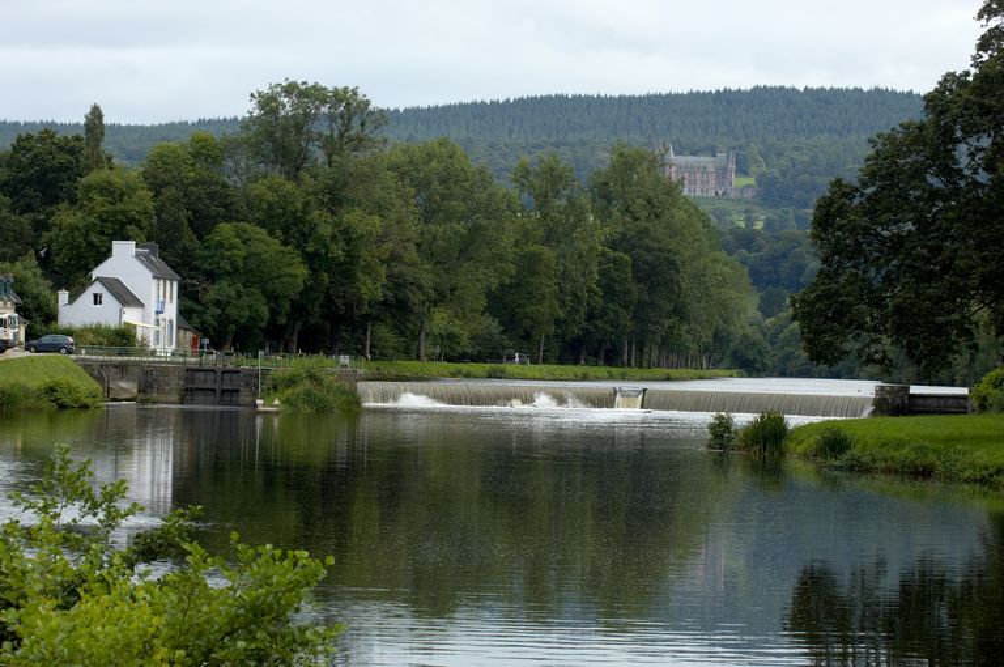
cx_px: 502
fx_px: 4262
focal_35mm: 153
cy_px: 334
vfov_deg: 8.9
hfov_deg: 13.4
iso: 320
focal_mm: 102
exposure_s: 1/100
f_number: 7.1
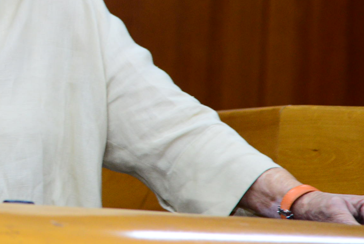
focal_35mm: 316
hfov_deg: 6.5
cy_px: 2
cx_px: -85
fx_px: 3197
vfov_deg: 4.4
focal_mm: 120
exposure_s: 1/60
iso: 1600
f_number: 4.5
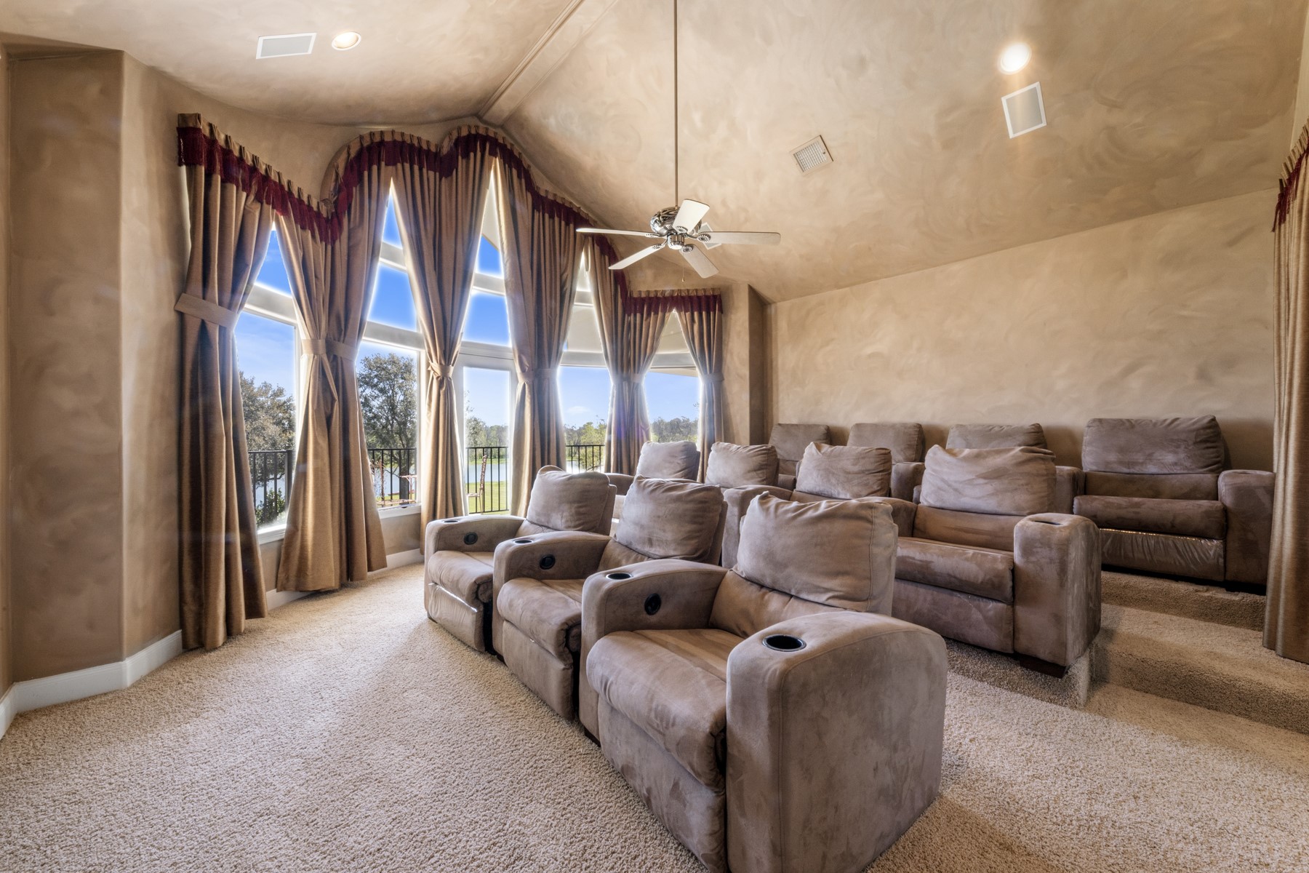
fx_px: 436
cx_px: 654
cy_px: 436
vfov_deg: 90.0
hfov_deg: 112.6
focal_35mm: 12
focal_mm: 12
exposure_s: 1/1.67
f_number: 9
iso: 250
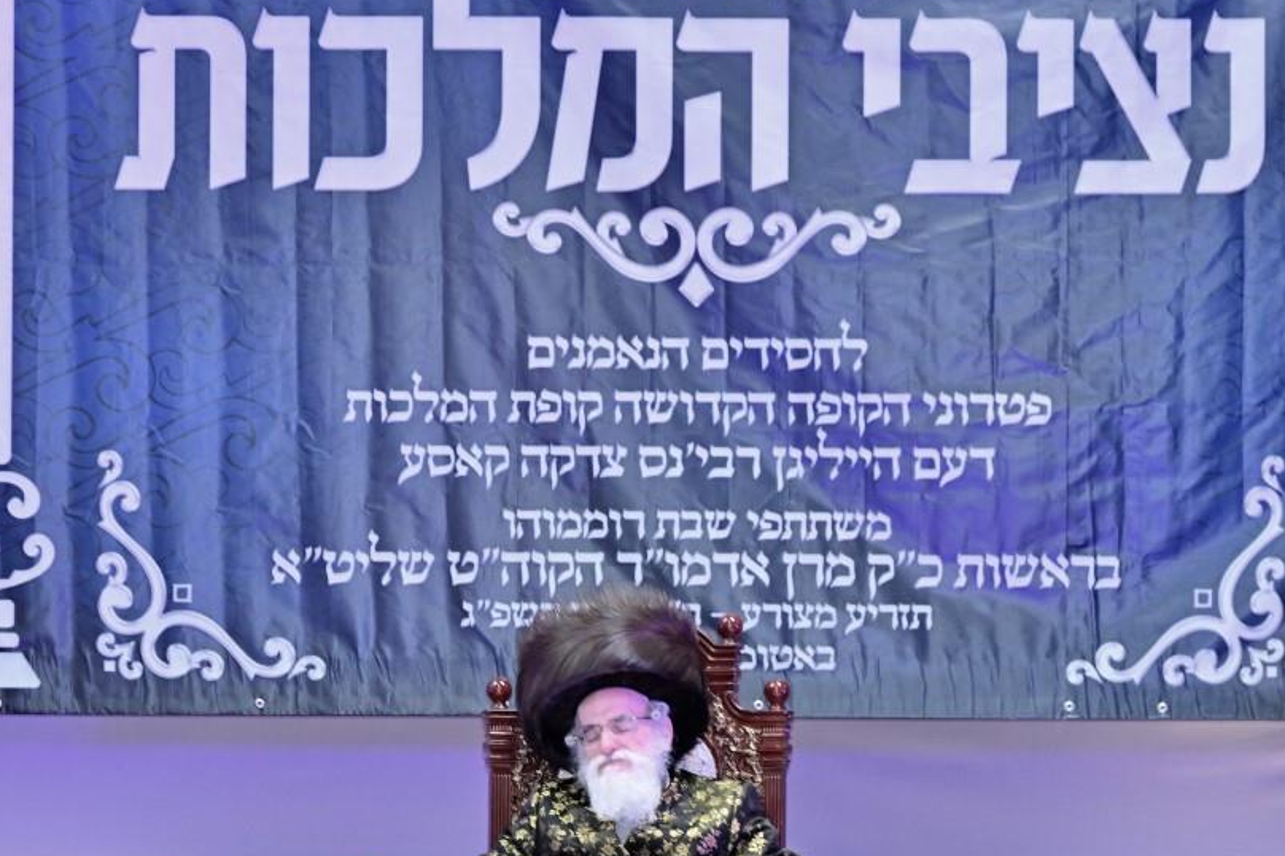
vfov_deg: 6.0
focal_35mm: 228
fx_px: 8135
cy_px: 523
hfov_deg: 9.0
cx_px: 638
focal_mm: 120
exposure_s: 1/125
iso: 800
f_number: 4
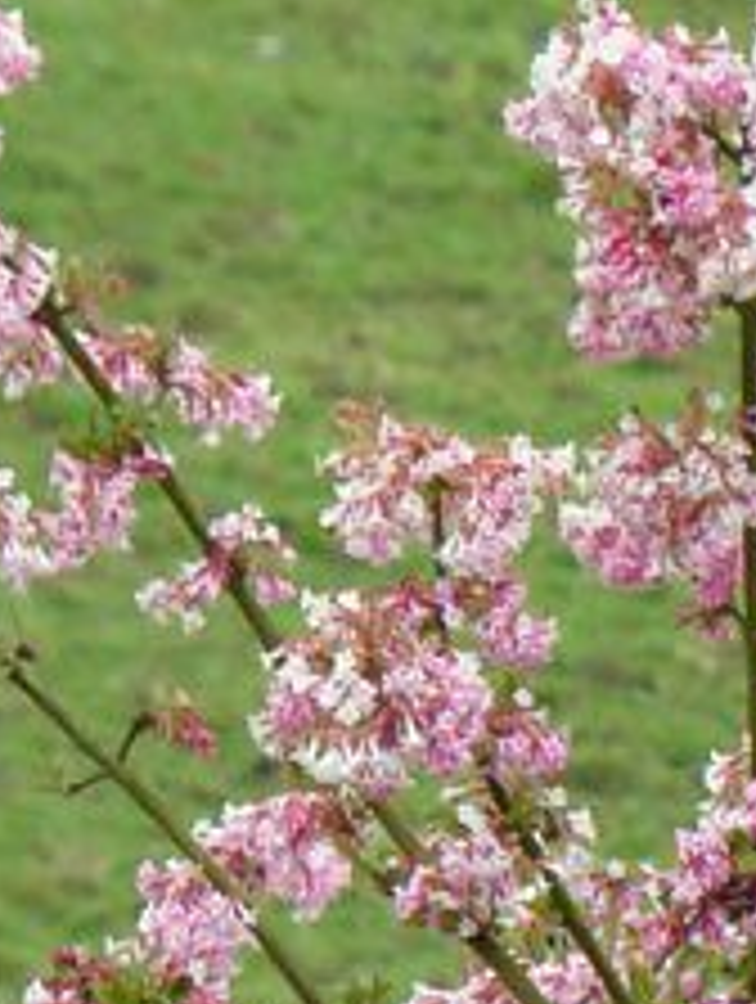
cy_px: 1616
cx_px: 454
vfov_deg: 1.6
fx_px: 35163
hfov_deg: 1.2
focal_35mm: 1211
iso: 125
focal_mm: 51.5
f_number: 5.9
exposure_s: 1/100
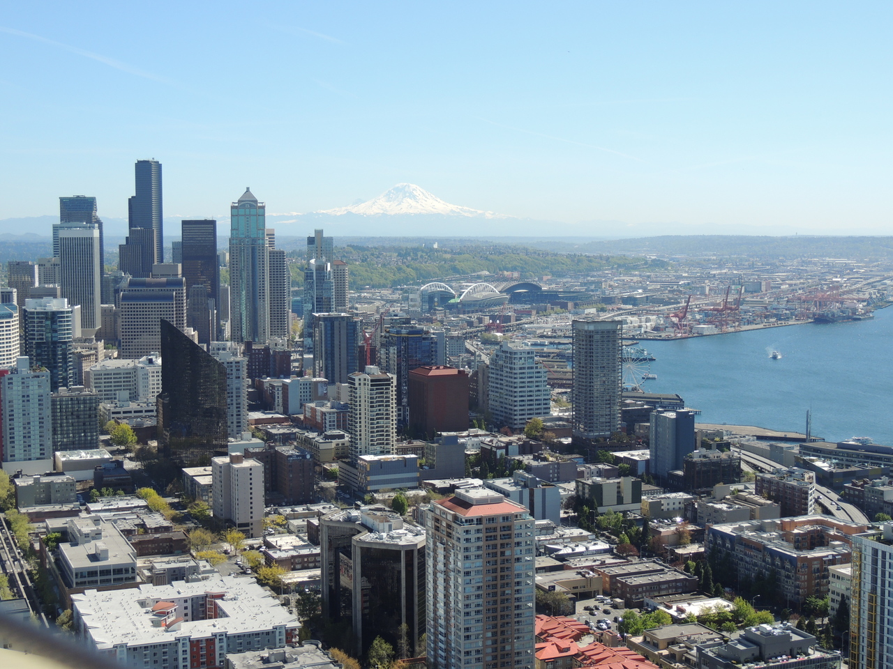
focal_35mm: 50
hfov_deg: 38.2
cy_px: 334
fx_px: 1290
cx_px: 446
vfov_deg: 29.1
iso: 100
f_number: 3.6
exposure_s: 1/800
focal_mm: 8.9
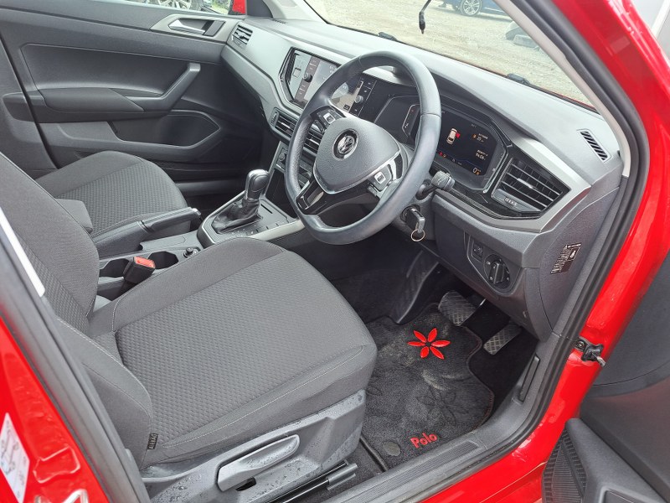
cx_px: 335
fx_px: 465
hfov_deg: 71.6
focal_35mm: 24
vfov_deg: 56.8
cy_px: 252
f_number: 1.8
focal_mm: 5.23
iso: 50
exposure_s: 1/100
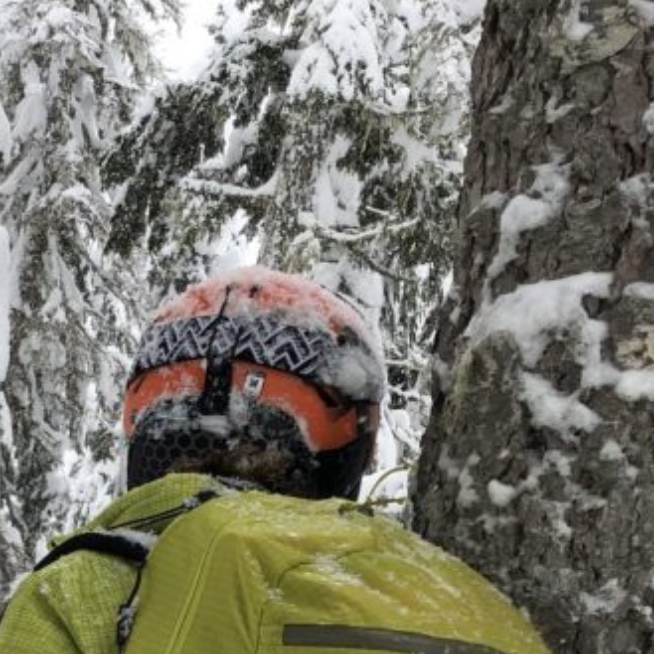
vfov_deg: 21.2
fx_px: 1646
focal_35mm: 77
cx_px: -145
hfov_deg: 20.9
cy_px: 745
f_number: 1.8
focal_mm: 3.99
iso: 20
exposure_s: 1/470
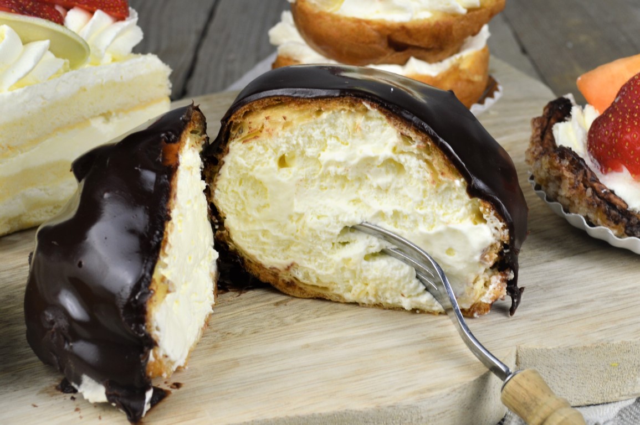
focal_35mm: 42
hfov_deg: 46.4
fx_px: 746
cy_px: 212
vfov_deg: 31.8
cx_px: 320
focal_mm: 28
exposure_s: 1/20
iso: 100
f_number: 8
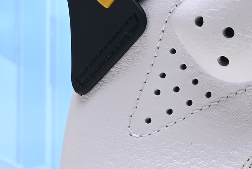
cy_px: -22
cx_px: 503
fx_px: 1716
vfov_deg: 5.6
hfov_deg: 8.0
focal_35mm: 245
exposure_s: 1/2
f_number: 16
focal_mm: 38
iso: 100
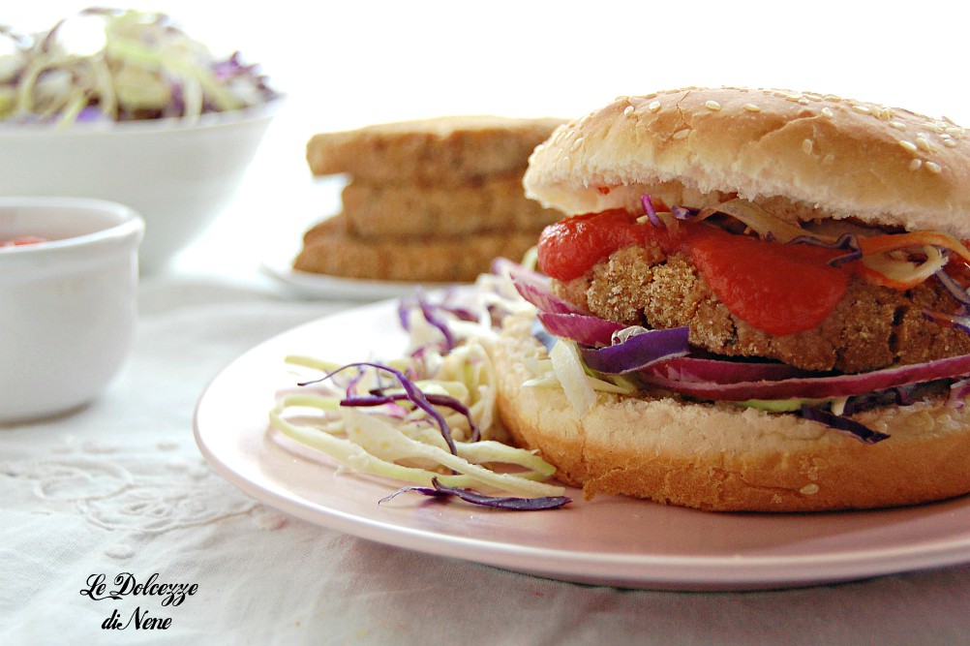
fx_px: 1616
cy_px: 323
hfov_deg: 33.4
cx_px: 485
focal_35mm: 60
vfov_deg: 22.6
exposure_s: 1/30
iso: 800
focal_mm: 40
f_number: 5
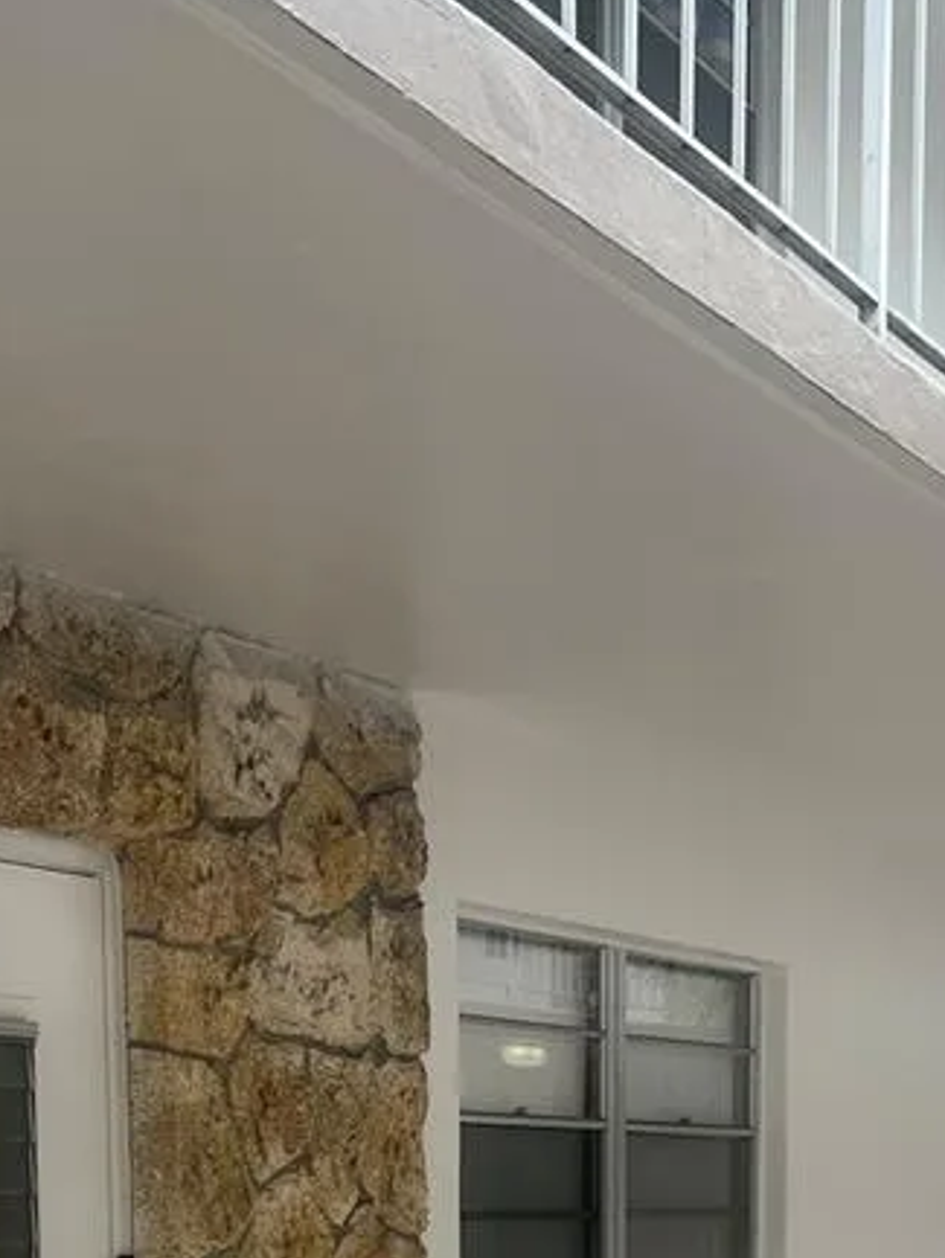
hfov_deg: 20.5
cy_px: 1397
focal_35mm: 72
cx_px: 465
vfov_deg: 25.0
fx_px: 2619
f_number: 1.5
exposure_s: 1/204
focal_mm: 5.7
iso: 40
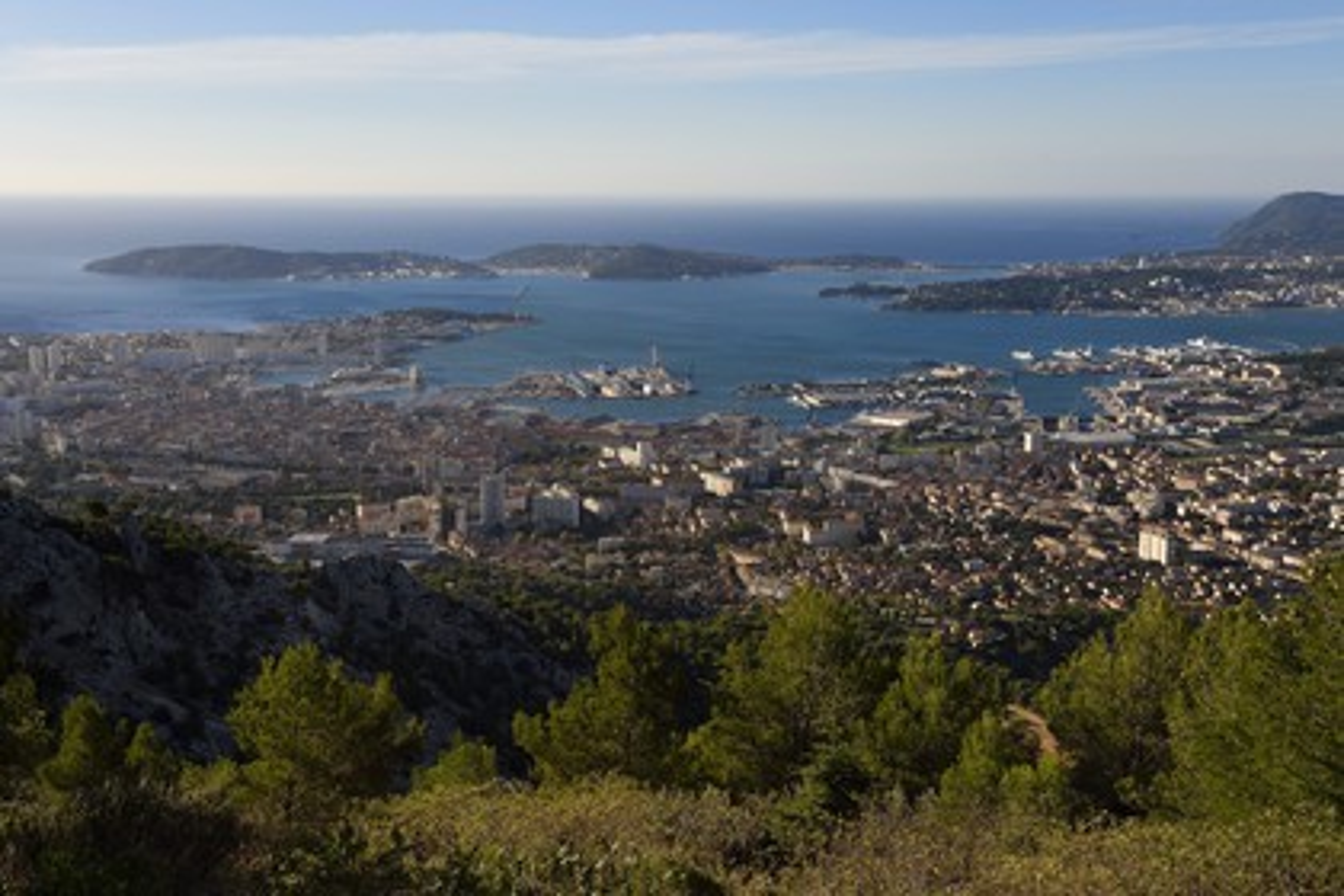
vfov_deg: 31.9
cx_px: 672
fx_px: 1568
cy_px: 448
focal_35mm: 42
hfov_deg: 46.4
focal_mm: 42
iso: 200
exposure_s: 1/400
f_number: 10
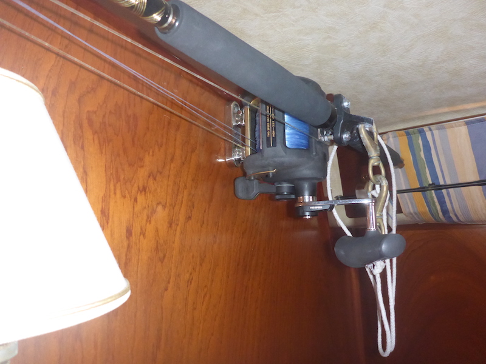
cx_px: 243
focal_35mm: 28
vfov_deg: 49.7
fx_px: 393
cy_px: 182
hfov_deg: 63.4
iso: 800
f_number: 3.3
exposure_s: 1/125
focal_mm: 4.9
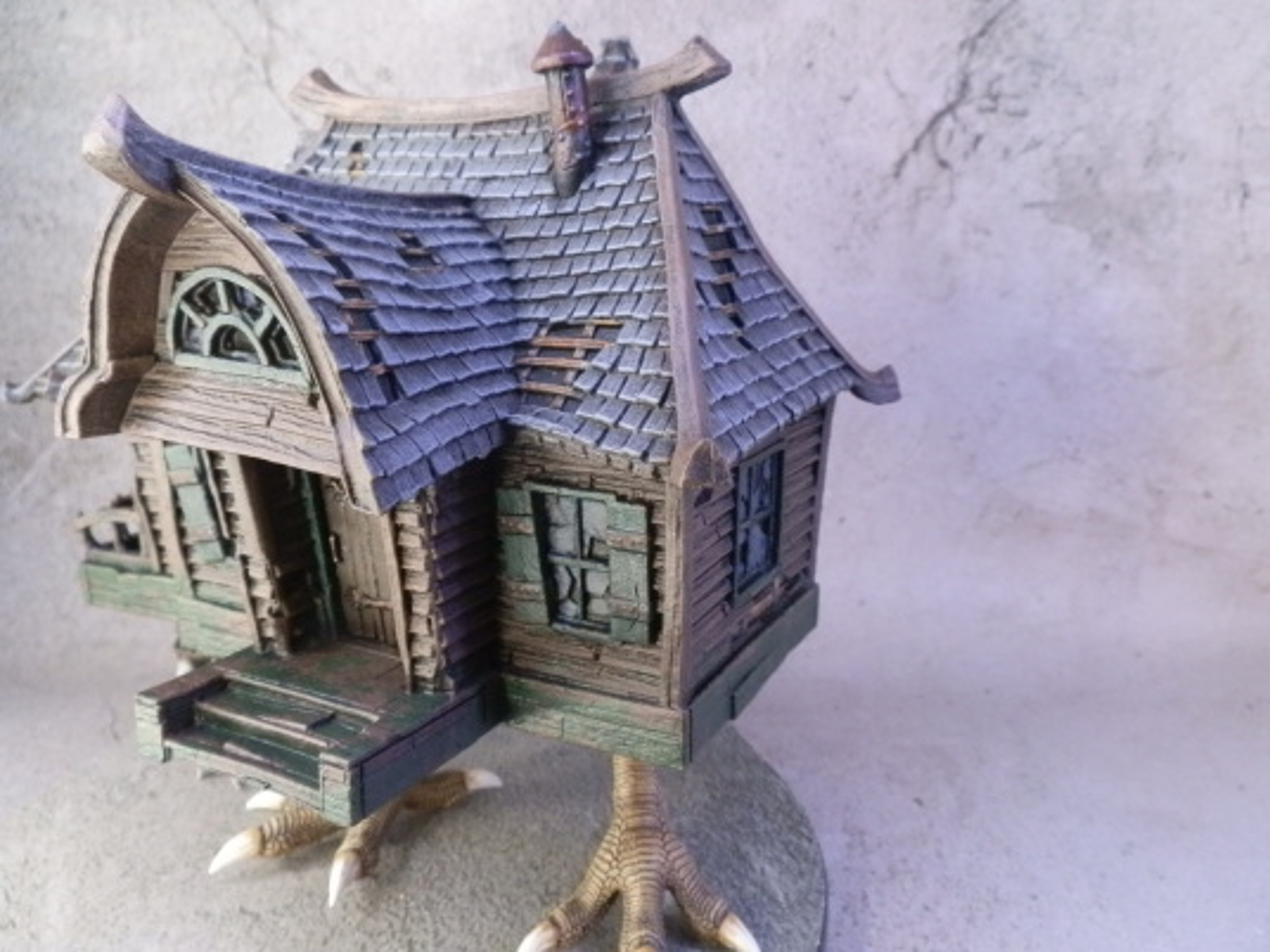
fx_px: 1027
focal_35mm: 28
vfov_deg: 49.7
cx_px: 635
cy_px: 476
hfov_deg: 63.4
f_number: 3.1
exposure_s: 1/60
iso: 400
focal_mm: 5
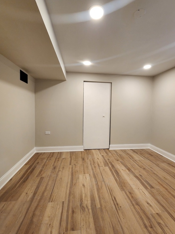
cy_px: 120
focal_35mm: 15
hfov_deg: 81.7
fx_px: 101
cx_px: 88
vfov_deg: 98.2
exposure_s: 1/60
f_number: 2.2
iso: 200
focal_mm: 2.2
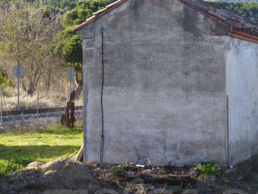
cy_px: 81
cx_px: 183
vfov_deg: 15.4
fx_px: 716
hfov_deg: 20.3
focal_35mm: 96
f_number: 4.2
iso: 100
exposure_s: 1/125
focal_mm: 9.9
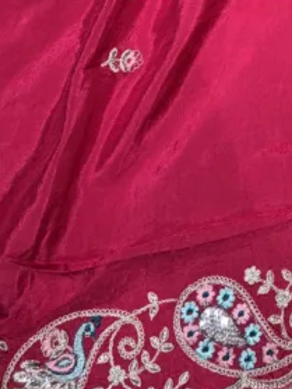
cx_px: 372
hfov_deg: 16.6
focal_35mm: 84
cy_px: -161
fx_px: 945
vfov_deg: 20.6
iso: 40
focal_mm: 5.96
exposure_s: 1/100
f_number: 1.6
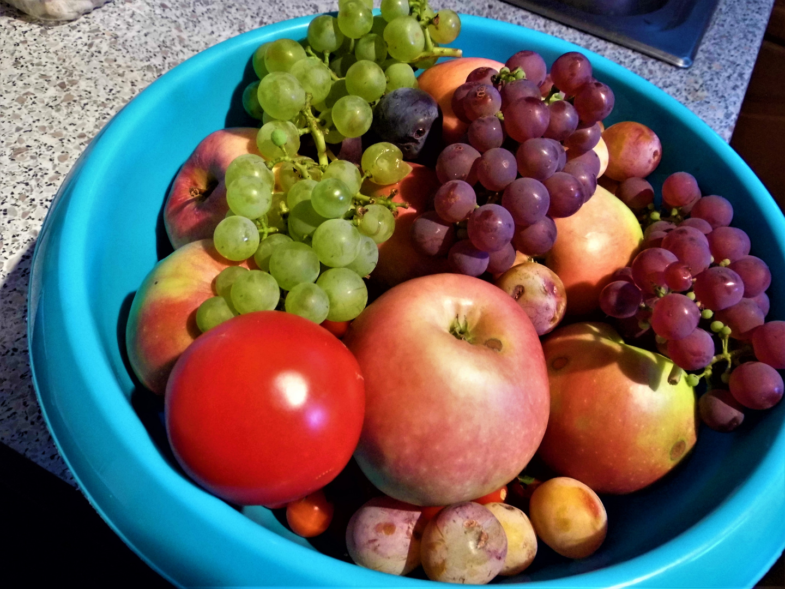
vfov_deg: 54.9
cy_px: 294
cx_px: 392
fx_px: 567
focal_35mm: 25
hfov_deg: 69.4
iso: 400
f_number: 3
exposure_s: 1/13
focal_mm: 4.5
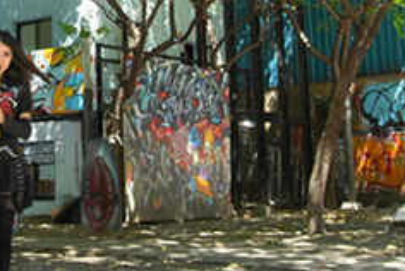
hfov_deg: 25.7
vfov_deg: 17.9
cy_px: 20
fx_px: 845
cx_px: 9
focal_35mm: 75
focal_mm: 18
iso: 320
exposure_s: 1/200
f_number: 3.2
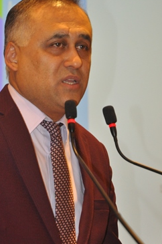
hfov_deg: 8.4
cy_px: 76
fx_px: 1104
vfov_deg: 12.6
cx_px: 38
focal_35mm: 163
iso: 800
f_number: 4.5
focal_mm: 62
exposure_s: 1/60
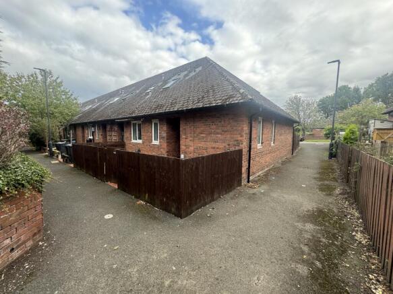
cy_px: 147
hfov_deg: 102.1
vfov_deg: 85.7
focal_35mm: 14
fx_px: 159
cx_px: 196
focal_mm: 2.22
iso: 40
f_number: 2.2
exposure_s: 1/171
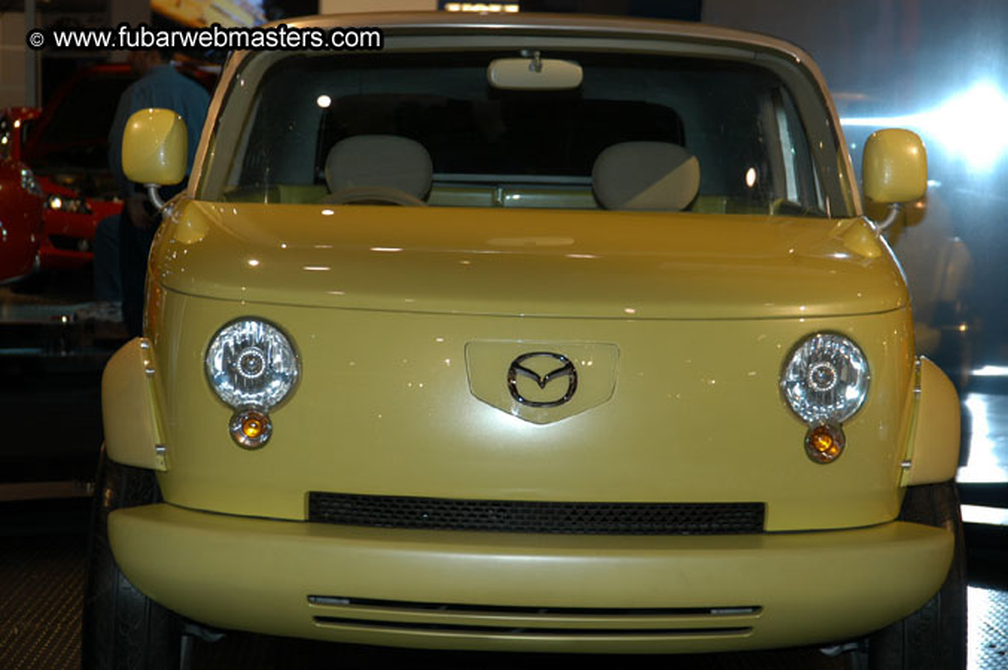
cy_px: 335
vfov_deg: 12.7
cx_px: 504
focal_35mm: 108
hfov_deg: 18.9
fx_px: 3021
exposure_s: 1/60
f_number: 5
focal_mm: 72
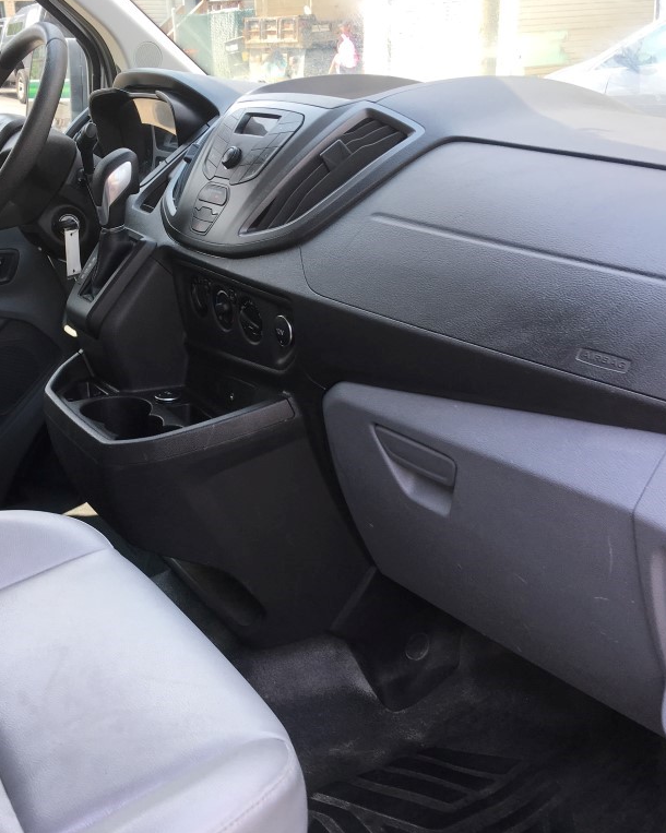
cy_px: 416
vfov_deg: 47.9
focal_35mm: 38
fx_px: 937
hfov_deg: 38.6
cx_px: 207
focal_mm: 4.15
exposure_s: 1/156
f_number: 2.2
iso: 25
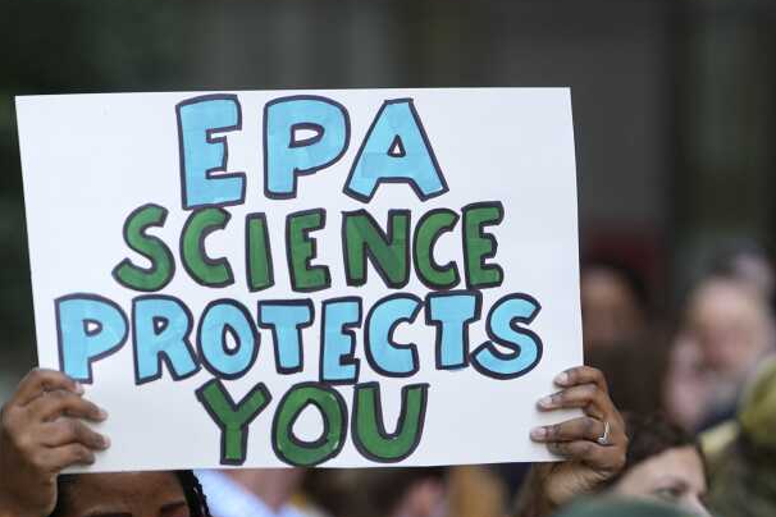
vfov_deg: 3.8
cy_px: 431
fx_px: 7824
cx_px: 191
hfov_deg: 5.7
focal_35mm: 363
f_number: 2.8
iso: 250
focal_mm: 200
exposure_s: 1/400
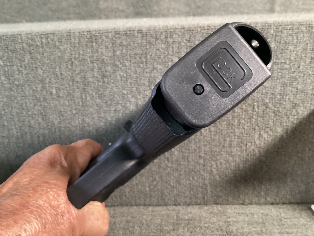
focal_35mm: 33
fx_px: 299
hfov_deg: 55.3
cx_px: 155
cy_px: 118
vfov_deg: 43.0
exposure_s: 1/30
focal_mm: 3.3
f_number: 2.4
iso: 400
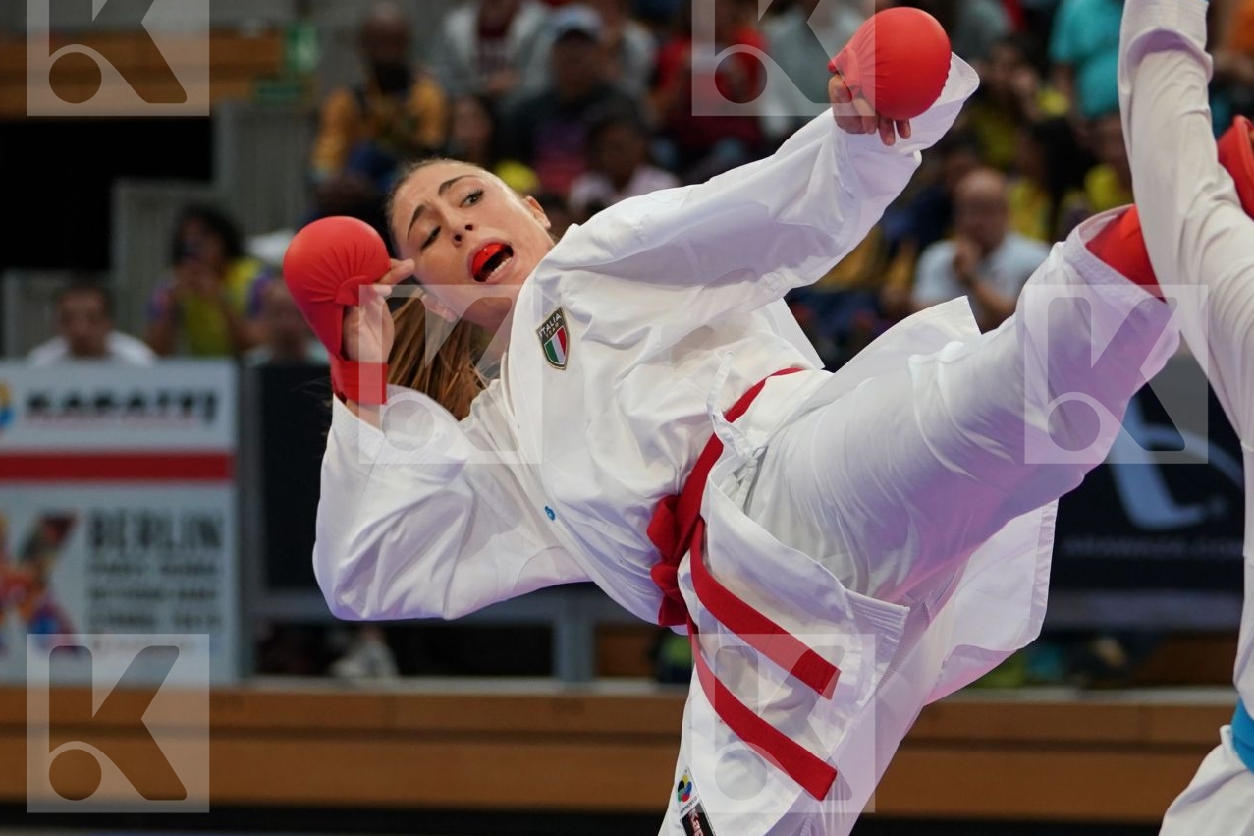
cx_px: 784
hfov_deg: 10.5
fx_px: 6826
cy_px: 374
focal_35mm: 196
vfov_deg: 7.0
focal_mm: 93
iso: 1250
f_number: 2.8
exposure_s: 1/1000
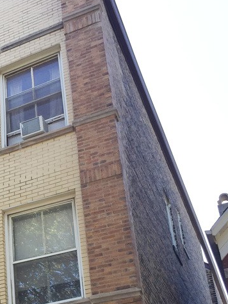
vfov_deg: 28.1
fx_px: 580
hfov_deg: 21.2
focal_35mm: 66
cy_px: 285
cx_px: -19
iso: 32
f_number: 2.2
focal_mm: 4.15
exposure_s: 1/370
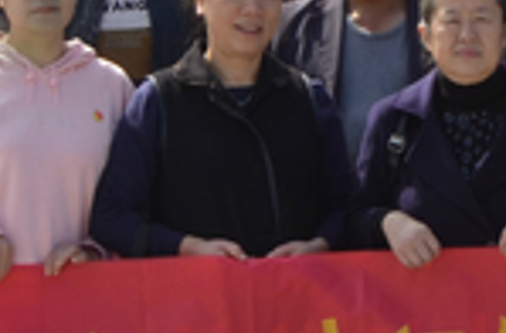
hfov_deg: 9.7
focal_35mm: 210
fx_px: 2939
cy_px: -3
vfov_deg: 6.5
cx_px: 645
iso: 180
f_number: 8
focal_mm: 26
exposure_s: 1/250
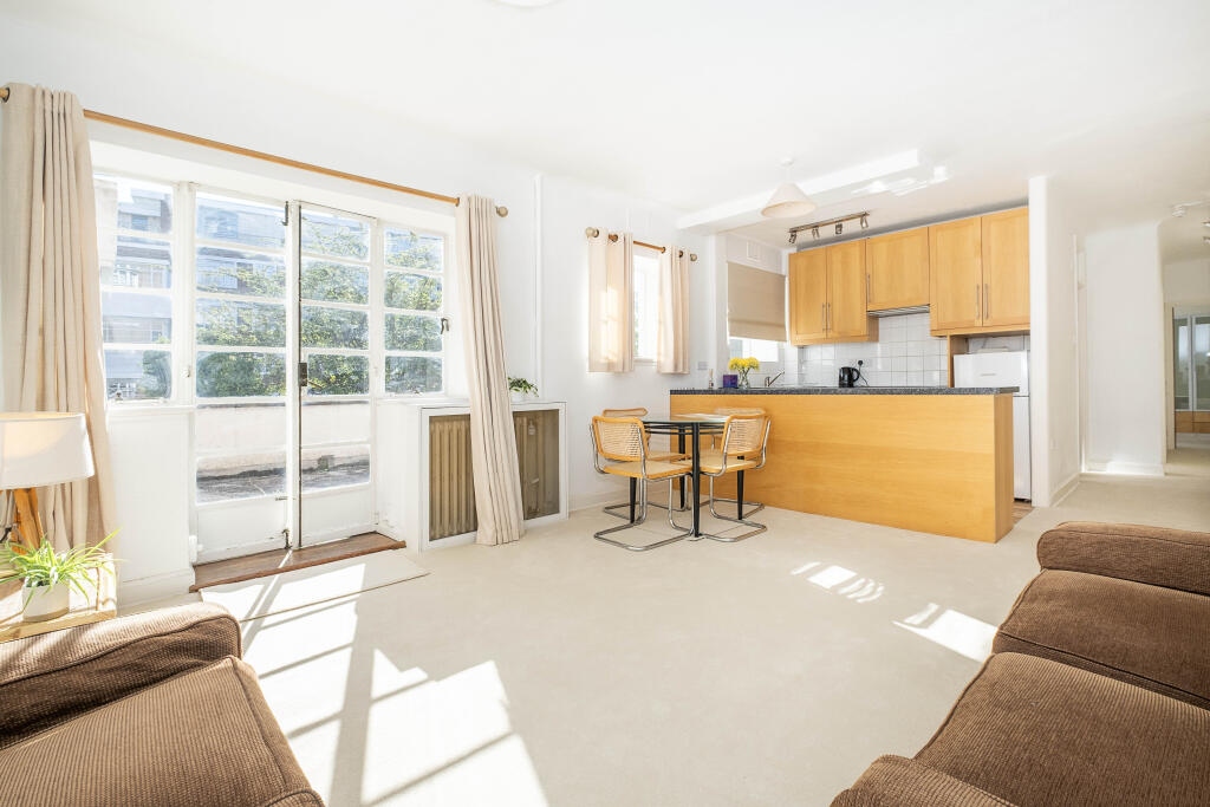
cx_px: 605
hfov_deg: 100.4
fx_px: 504
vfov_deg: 77.3
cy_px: 404
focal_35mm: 15
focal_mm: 10
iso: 250
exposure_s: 1/200
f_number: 7.1
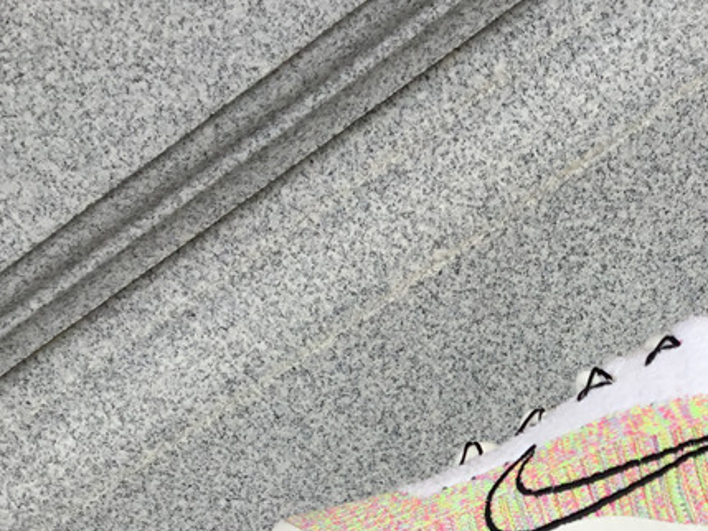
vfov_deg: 21.9
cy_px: 512
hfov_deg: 29.0
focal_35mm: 65
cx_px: 596
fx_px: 1330
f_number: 2.4
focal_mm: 3.3
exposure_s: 1/509
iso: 25
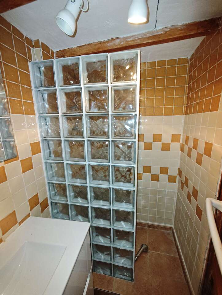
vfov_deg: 102.0
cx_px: 111
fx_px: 119
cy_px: 148
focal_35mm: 14
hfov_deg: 85.8
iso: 1250
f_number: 2.2
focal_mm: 2.16
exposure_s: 1/33.3
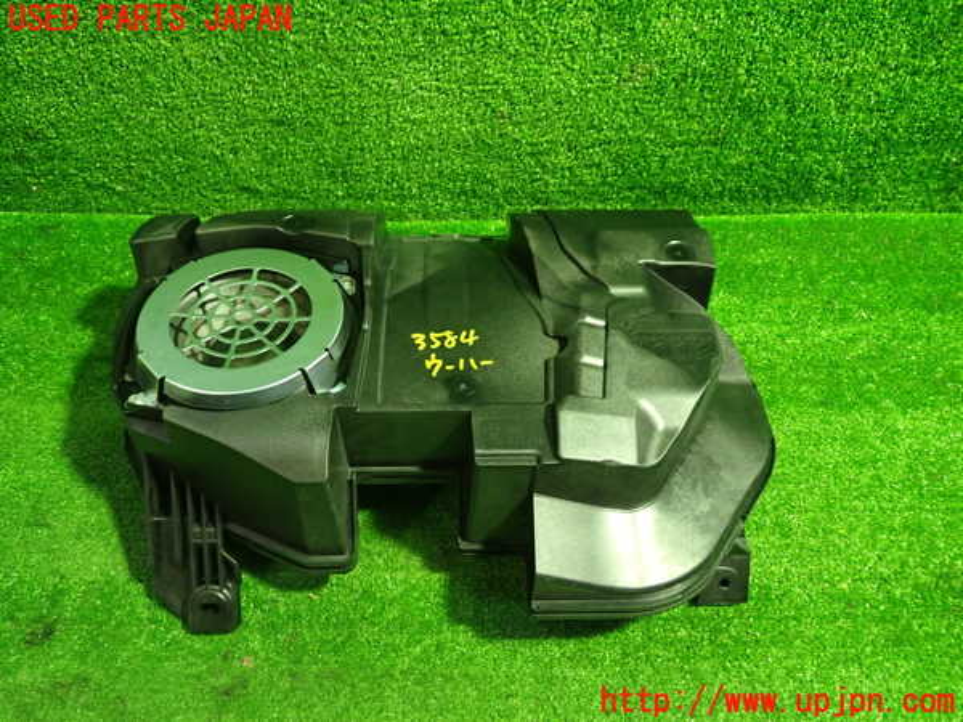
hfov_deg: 60.0
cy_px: 361
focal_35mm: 30
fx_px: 835
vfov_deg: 46.8
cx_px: 482
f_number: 2.3
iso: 500
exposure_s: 1/30
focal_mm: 5.4
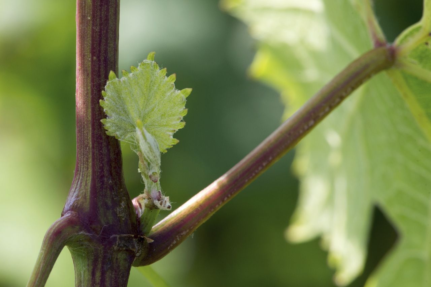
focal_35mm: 105
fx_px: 1256
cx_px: 216
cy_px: 144
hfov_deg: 19.5
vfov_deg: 13.0
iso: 560
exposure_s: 1/125
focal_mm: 105
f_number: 16
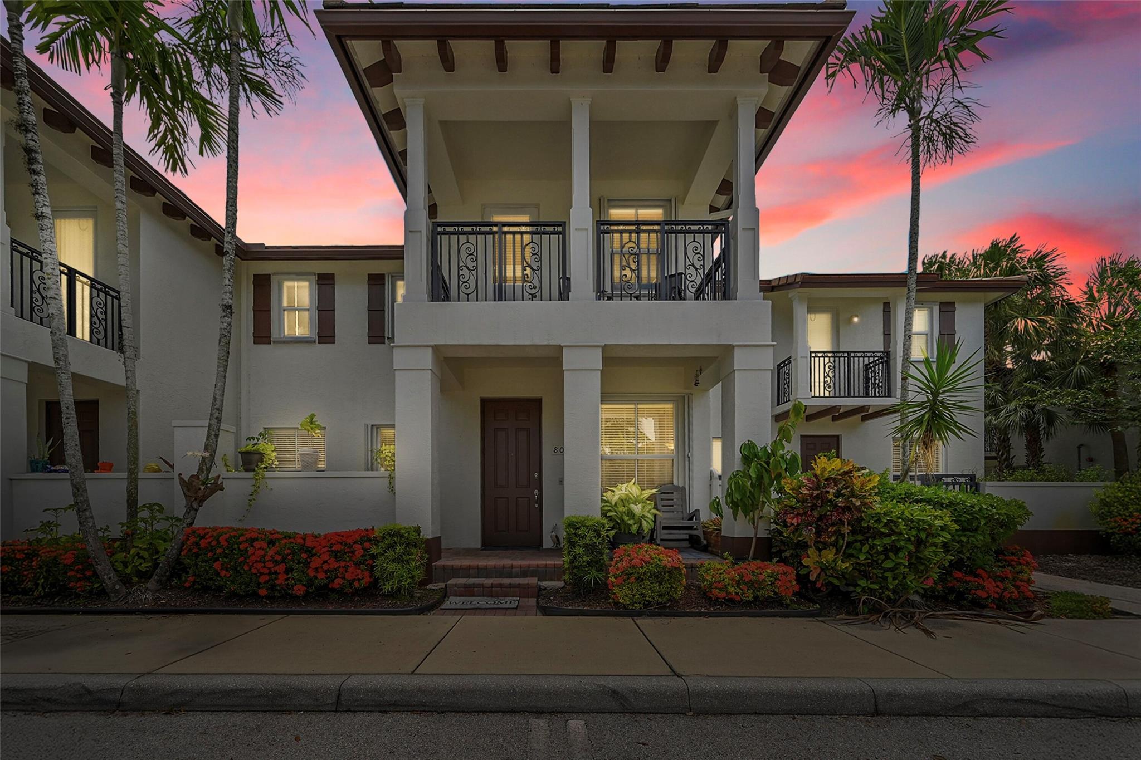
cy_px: 380
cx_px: 570
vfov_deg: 81.2
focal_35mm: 14
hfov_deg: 104.3
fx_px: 444
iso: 800
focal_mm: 14
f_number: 8
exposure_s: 1/400
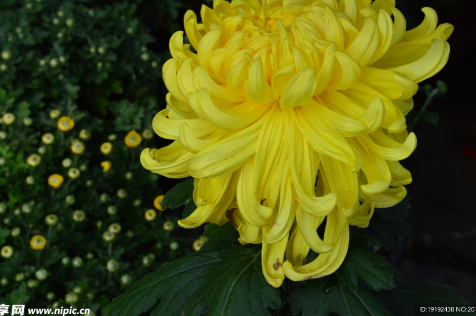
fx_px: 1678
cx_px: 259
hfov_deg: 16.1
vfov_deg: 10.8
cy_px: 129
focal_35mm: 127
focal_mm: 70
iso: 720
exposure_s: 1/250
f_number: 16
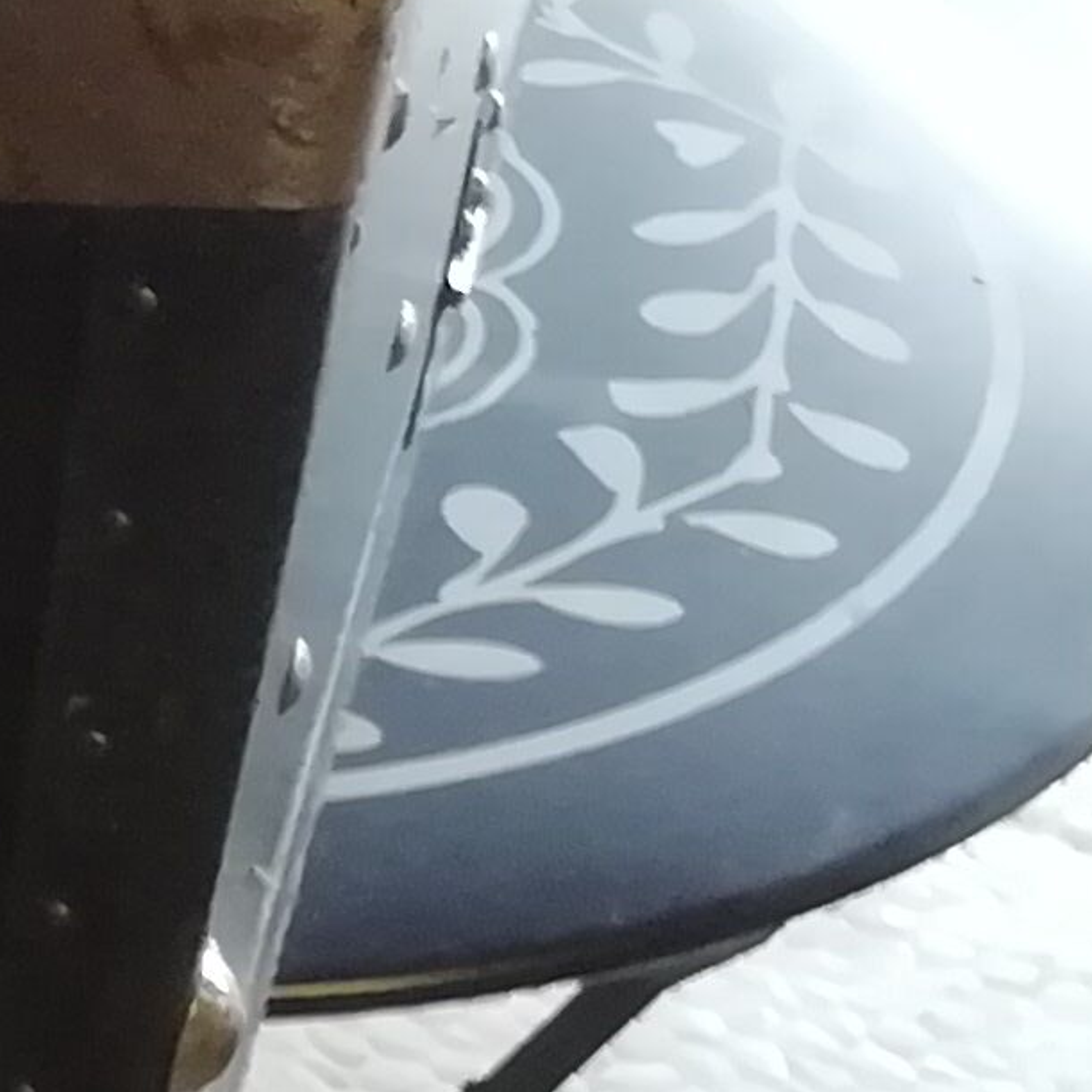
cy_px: 785
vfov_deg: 17.3
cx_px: -743
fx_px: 3569
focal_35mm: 100
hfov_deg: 15.4
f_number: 2.4
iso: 250
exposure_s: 1/33.3
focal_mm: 2.25
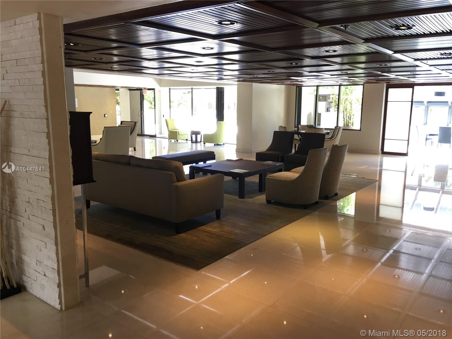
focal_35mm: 29
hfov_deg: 61.7
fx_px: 379
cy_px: 170
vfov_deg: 48.2
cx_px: 226
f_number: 2.2
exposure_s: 1/30
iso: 64
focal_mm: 4.15
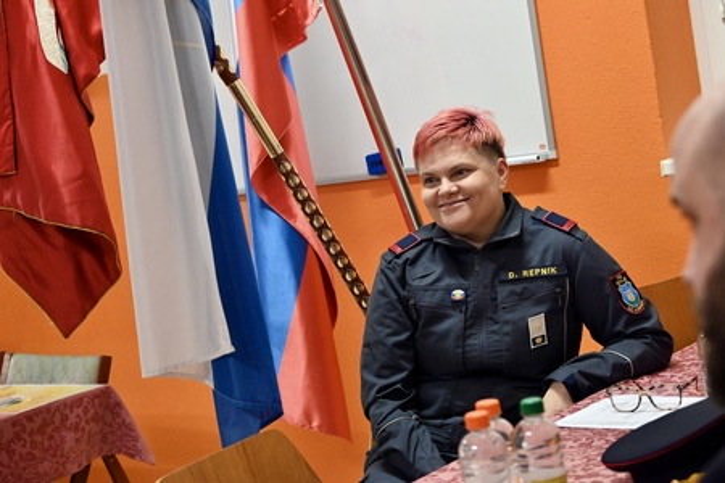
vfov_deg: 18.7
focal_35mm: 73
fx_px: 1470
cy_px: 242
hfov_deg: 27.7
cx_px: 362
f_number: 6
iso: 3200
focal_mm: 73
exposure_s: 1/60
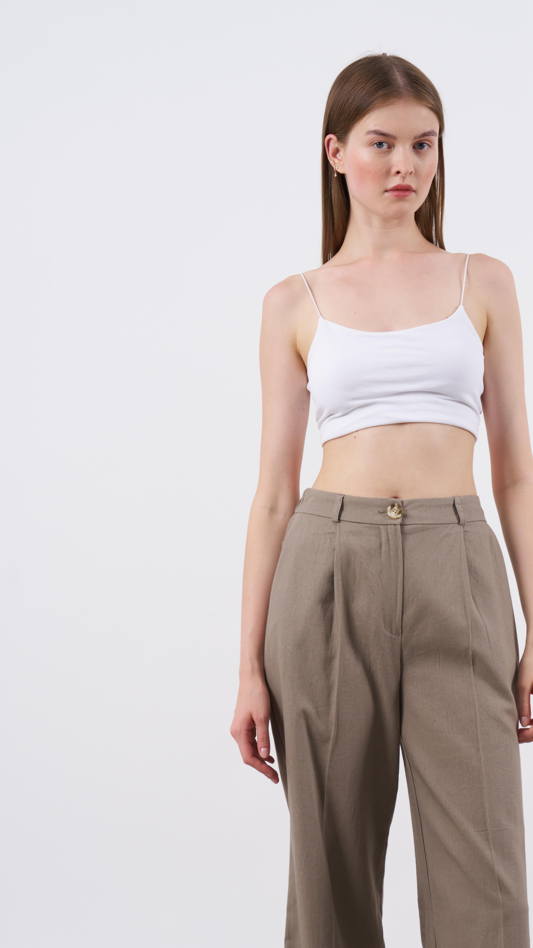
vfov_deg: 27.7
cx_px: 409
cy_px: 648
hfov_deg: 15.8
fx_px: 1909
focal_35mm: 76
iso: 160
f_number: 8
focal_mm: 49
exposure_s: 1/160
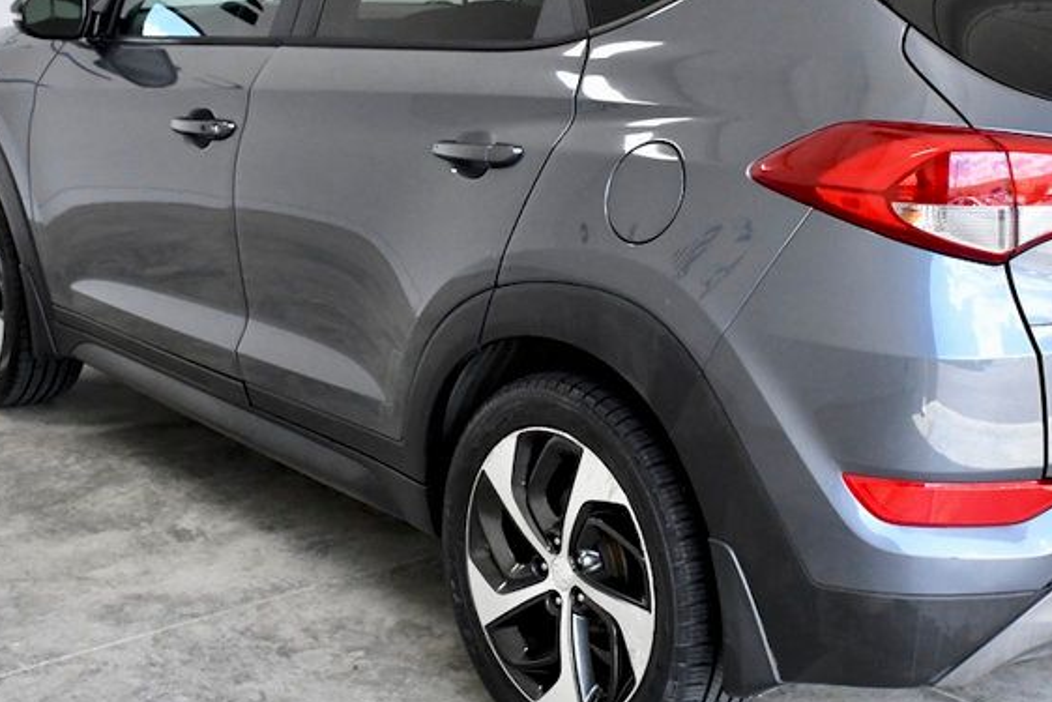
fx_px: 1812
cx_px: 693
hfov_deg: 32.1
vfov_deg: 21.9
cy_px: 302
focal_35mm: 62
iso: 2500
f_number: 10
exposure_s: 1/400
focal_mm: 23
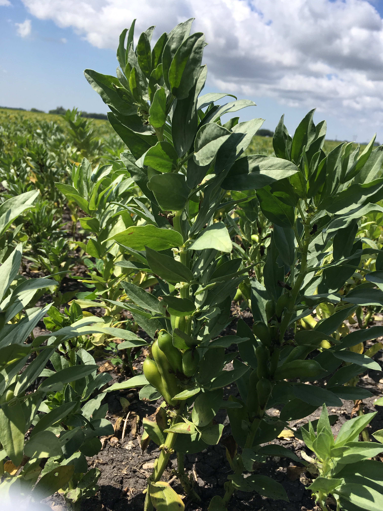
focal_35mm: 29
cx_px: 192
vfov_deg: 61.7
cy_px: 256
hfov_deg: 48.2
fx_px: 428
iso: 25
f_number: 2.2
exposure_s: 1/1508
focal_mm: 4.15
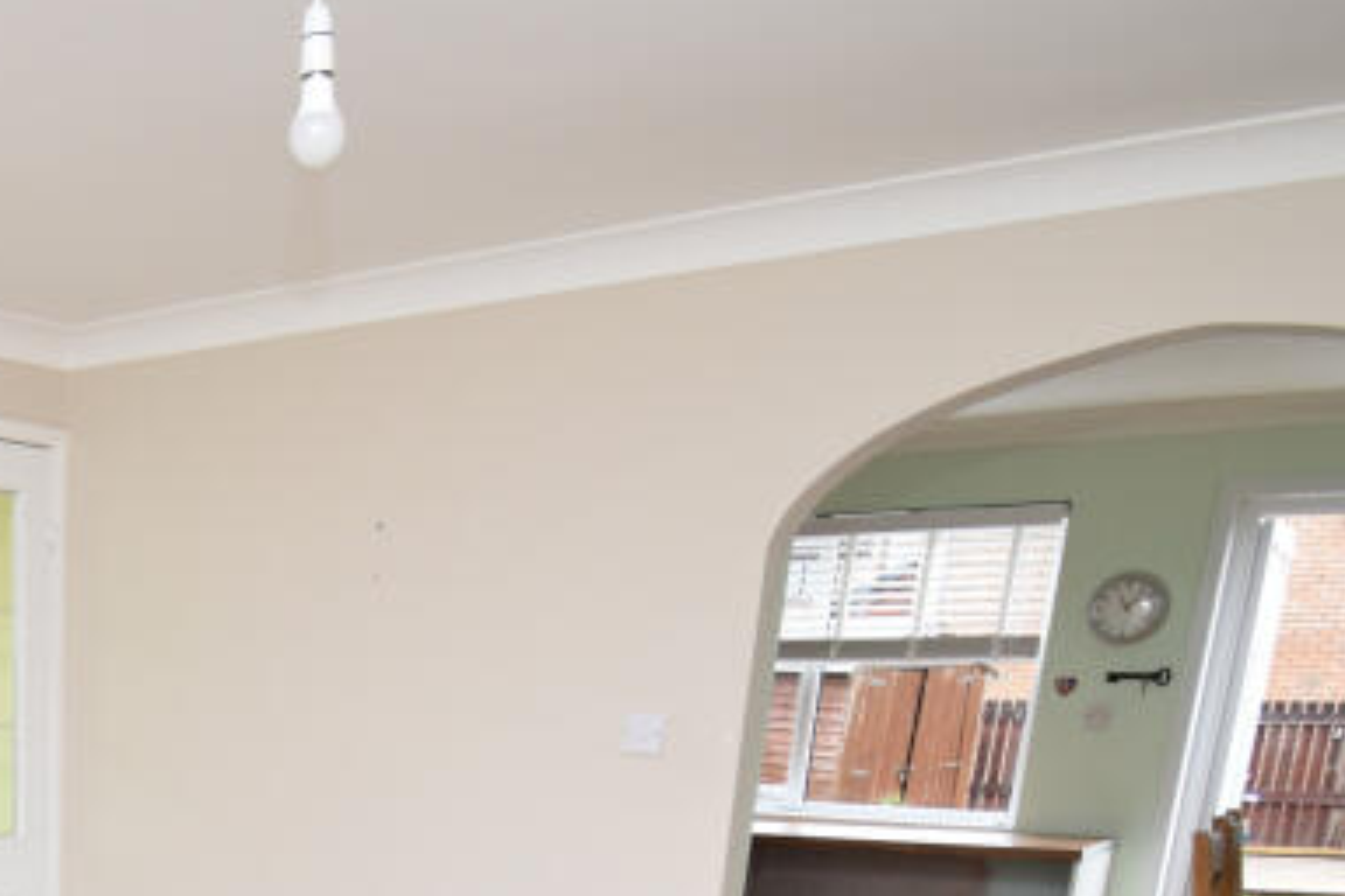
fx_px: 1494
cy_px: 1153
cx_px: 32
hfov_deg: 42.5
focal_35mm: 40
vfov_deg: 27.9
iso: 500
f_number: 4.5
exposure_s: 1/250
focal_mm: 10
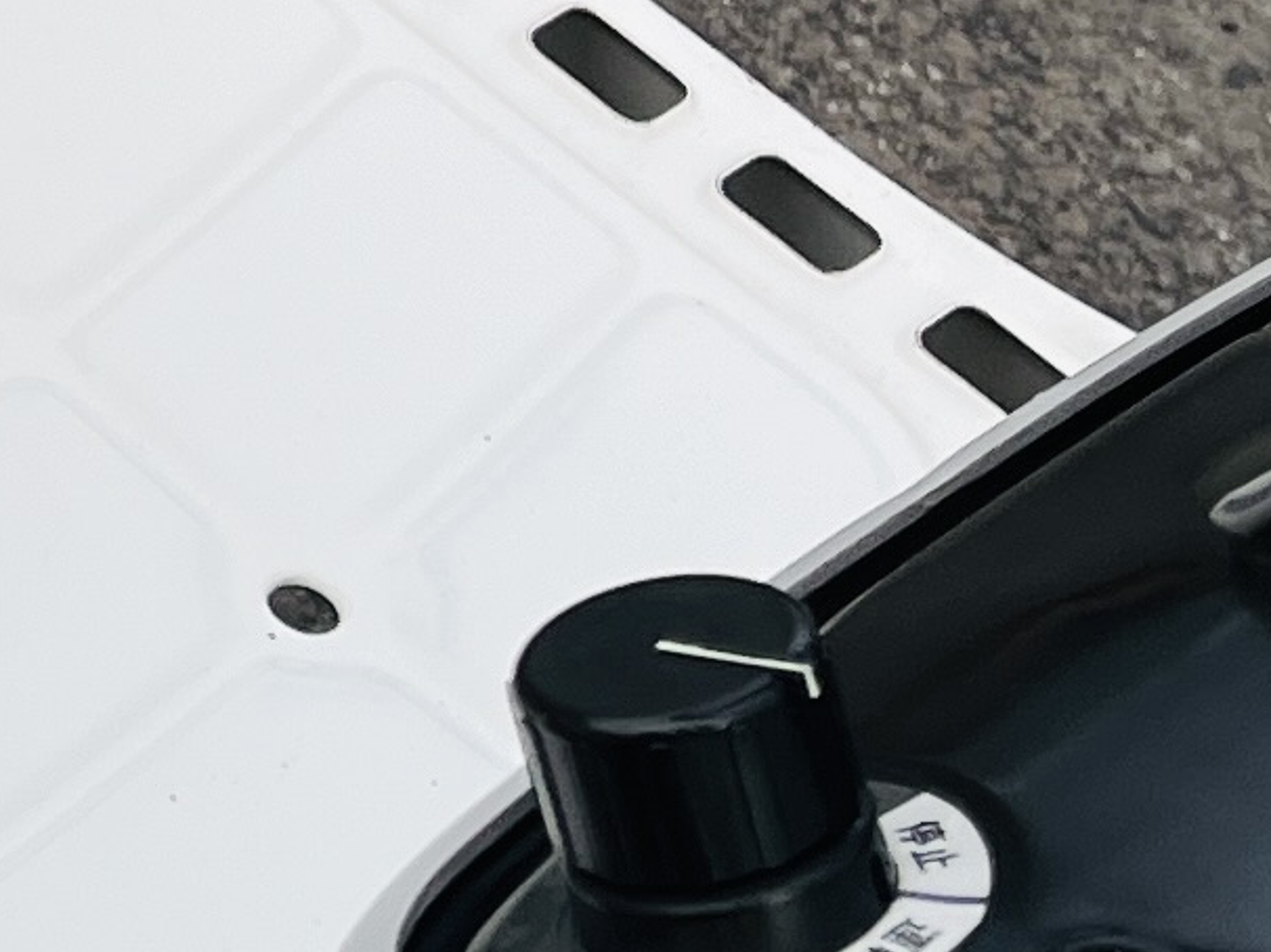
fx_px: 6350
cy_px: -575
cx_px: -1305
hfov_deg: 10.5
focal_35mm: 173
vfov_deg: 8.3
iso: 40
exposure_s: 1/256
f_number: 1.6
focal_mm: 5.1
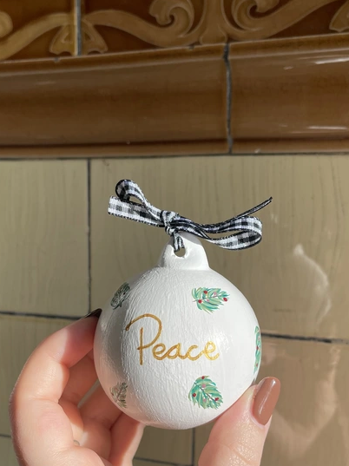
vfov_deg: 45.2
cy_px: 305
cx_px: 190
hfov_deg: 35.1
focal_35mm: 41
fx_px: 552
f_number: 1.6
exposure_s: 1/484
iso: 32
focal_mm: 5.1
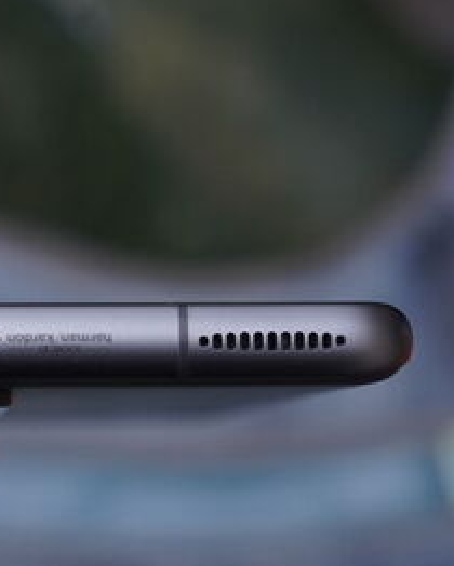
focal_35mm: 157
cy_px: 348
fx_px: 2634
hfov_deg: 9.8
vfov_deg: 12.3
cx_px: -30
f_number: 6.3
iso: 1250
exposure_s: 1/200
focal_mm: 53
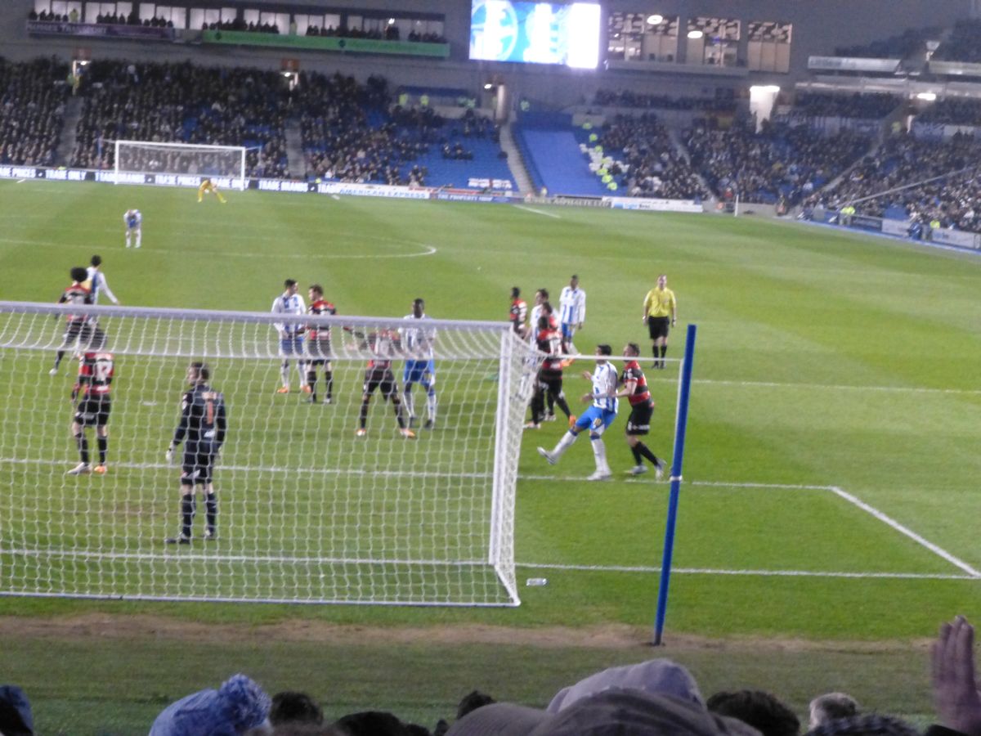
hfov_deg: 26.0
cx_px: 490
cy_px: 368
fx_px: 2125
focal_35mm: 75
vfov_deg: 19.6
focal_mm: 13.3
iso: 1600
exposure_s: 1/60
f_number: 5
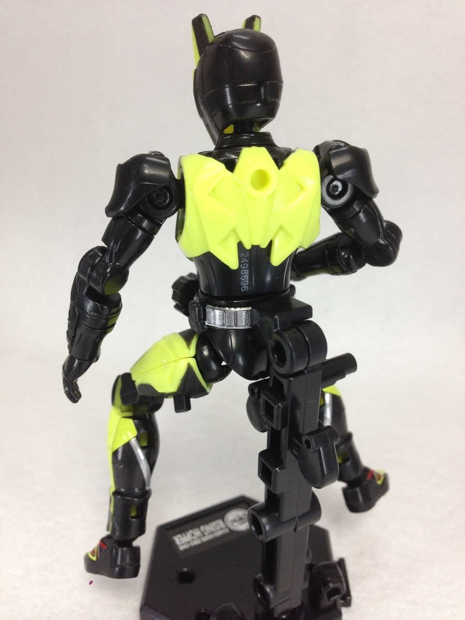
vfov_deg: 55.4
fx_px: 591
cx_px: 232
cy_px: 310
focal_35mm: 33
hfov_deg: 42.9
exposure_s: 1/20
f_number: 2.4
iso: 80
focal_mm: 4.12
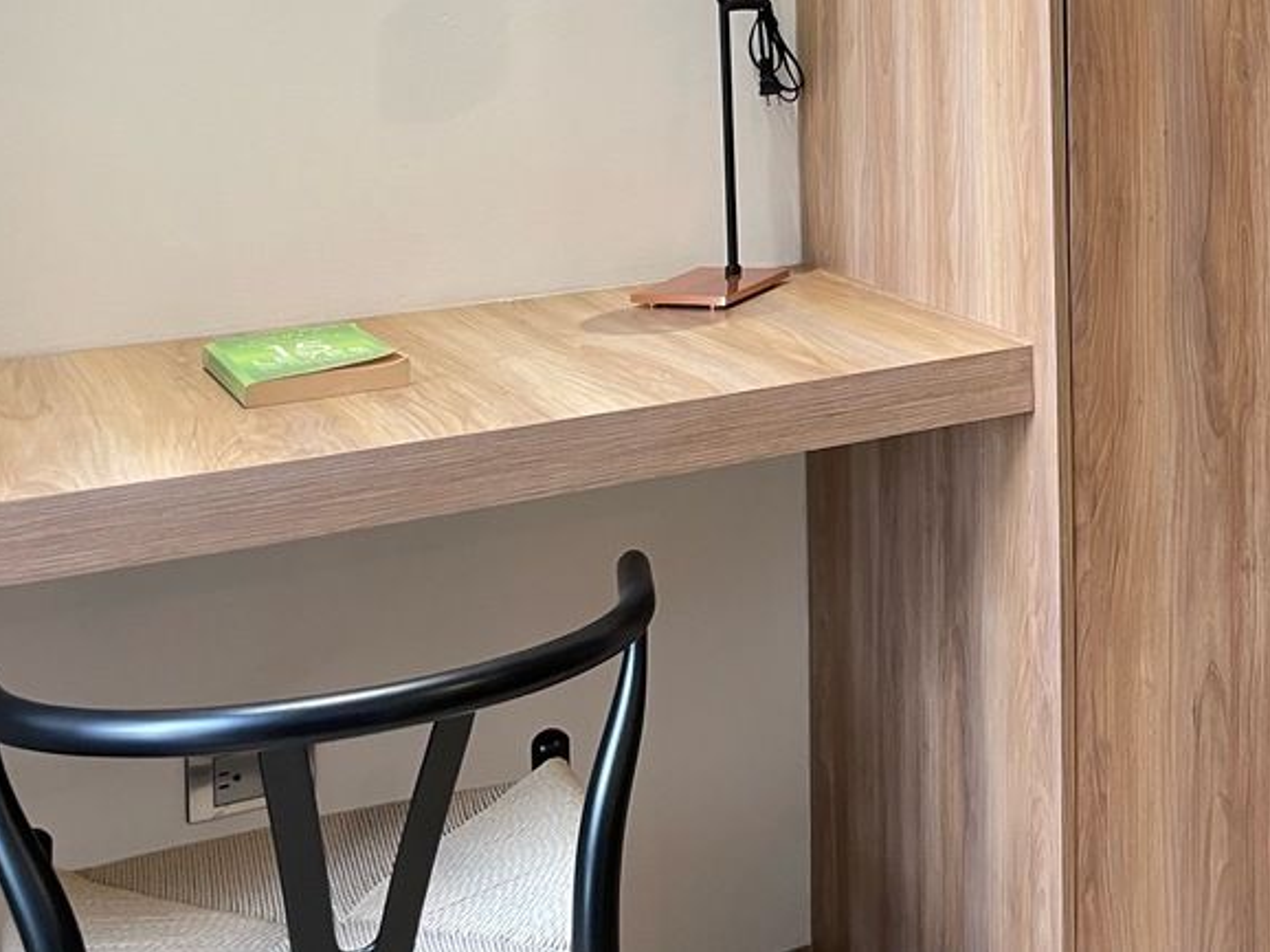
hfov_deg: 33.2
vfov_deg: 25.5
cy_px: -35
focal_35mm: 54
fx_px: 1980
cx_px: 1200
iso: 100
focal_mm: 4.2
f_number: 1.6
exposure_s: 1/60
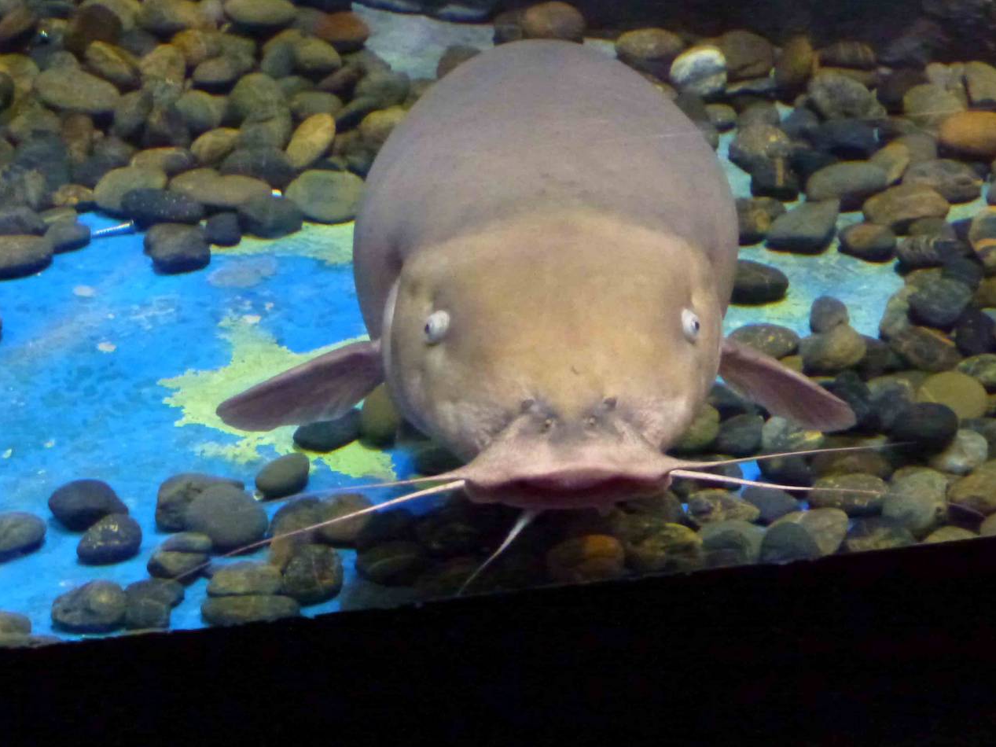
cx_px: 476
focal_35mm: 72
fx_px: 2071
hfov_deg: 27.0
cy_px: 295
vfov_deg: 20.4
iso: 1600
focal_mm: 10.1
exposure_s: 1/15
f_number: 4.4
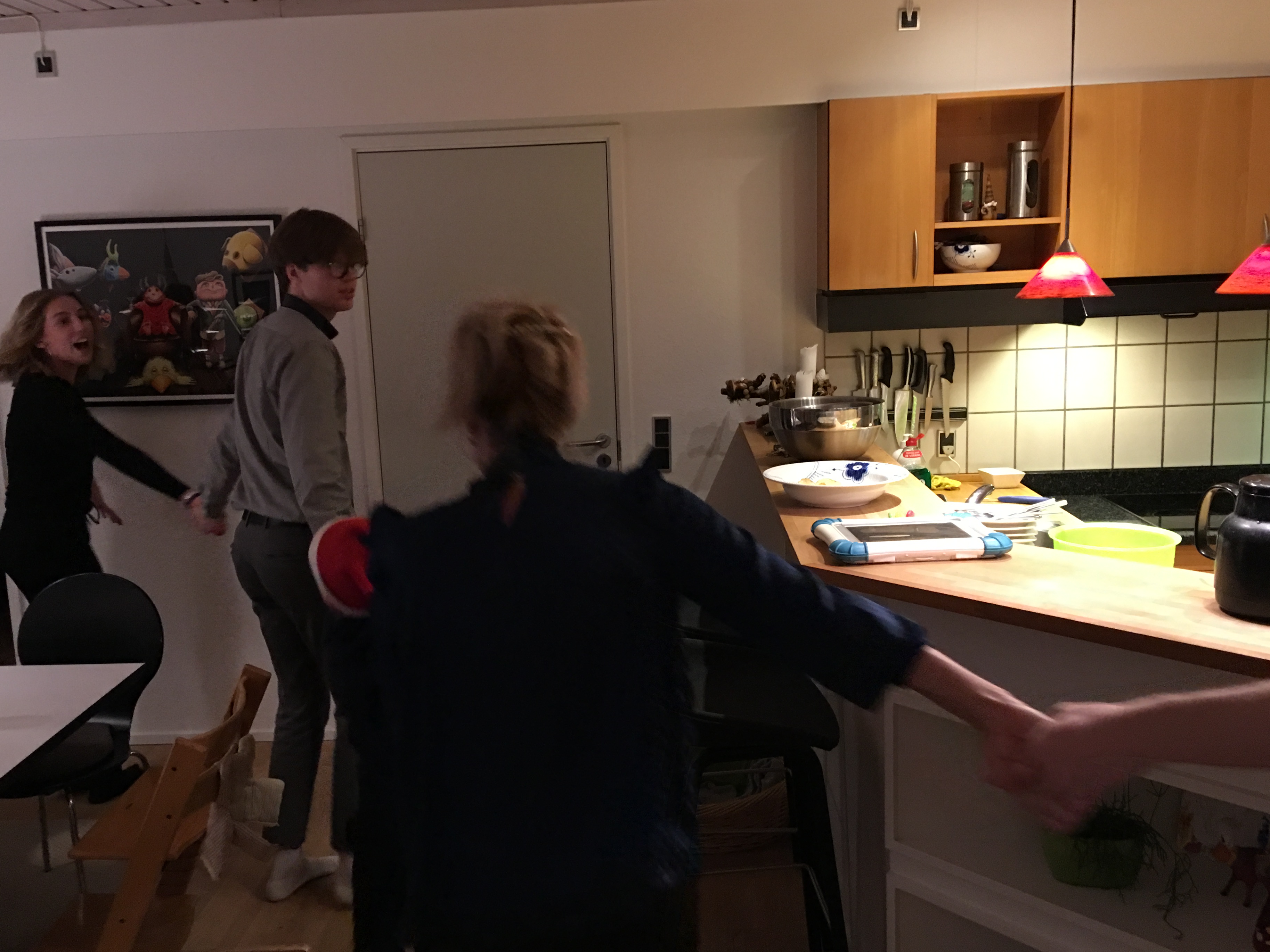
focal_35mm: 32
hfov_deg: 56.8
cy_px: 486
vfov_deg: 44.2
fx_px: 1174
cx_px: 620
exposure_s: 1/8
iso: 125
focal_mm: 4.15
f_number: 2.2
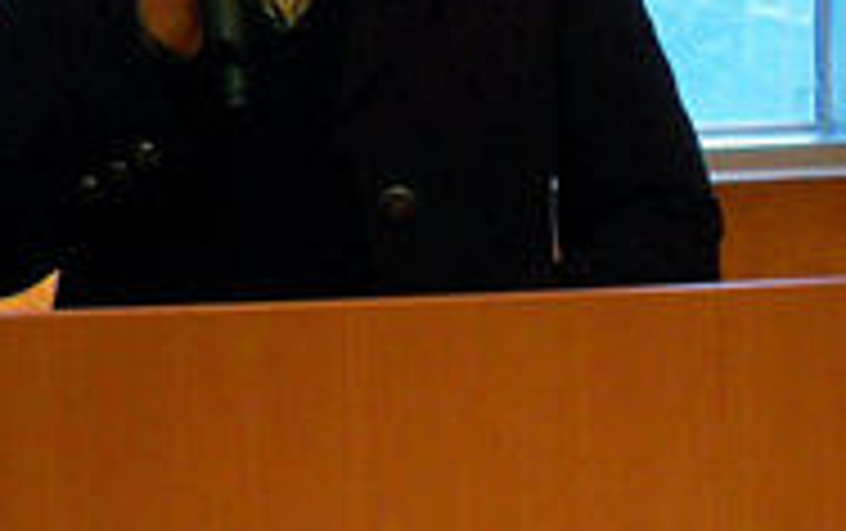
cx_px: 207
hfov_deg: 19.3
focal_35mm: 107
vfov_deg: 12.0
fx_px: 2470
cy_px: -137
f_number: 2.8
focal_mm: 6.3
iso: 160
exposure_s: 1/45
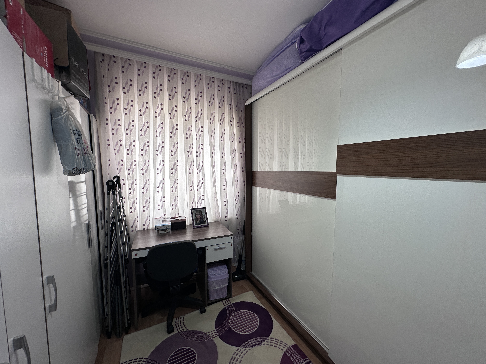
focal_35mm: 14
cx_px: 243
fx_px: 197
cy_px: 182
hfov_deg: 102.1
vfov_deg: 85.7
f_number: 2.2
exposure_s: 1/99
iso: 64
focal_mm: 2.22
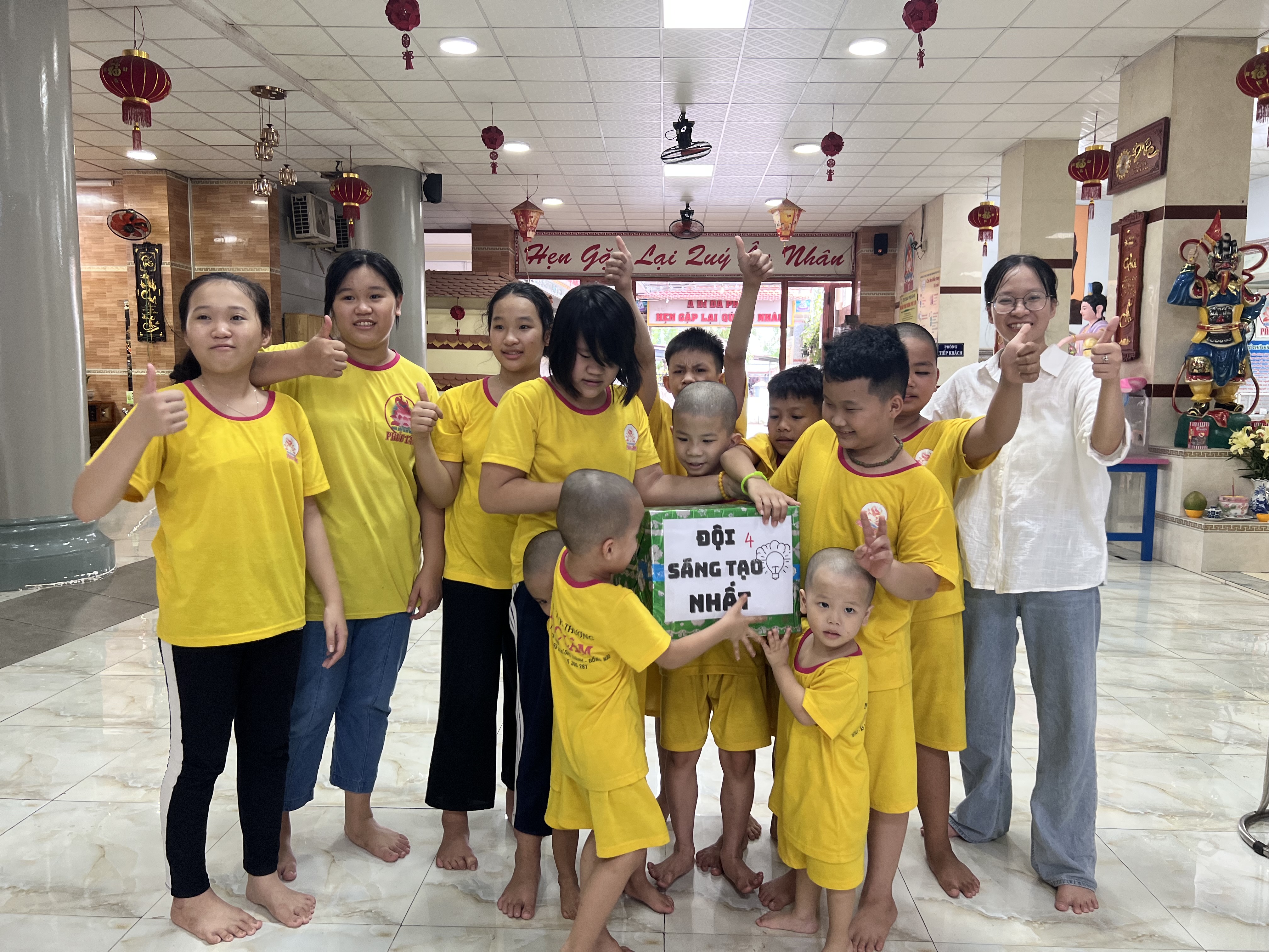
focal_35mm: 26
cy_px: 476
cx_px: 634
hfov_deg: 67.3
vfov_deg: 53.1
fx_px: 953
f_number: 1.5
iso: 80
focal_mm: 5.7
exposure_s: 1/50
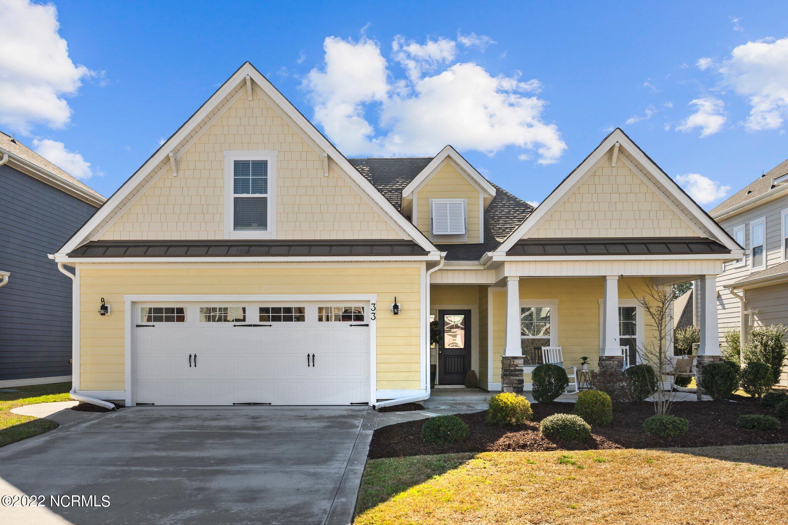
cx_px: 394
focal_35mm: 31
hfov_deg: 60.3
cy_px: 262
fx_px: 678
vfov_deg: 42.3
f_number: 8
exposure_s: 1/250
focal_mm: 31
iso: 100
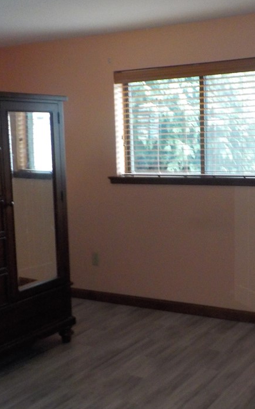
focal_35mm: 47
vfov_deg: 42.6
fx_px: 523
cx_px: 174
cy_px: 215
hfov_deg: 27.2
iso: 400
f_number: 3.3
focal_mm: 4.1
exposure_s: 1/15
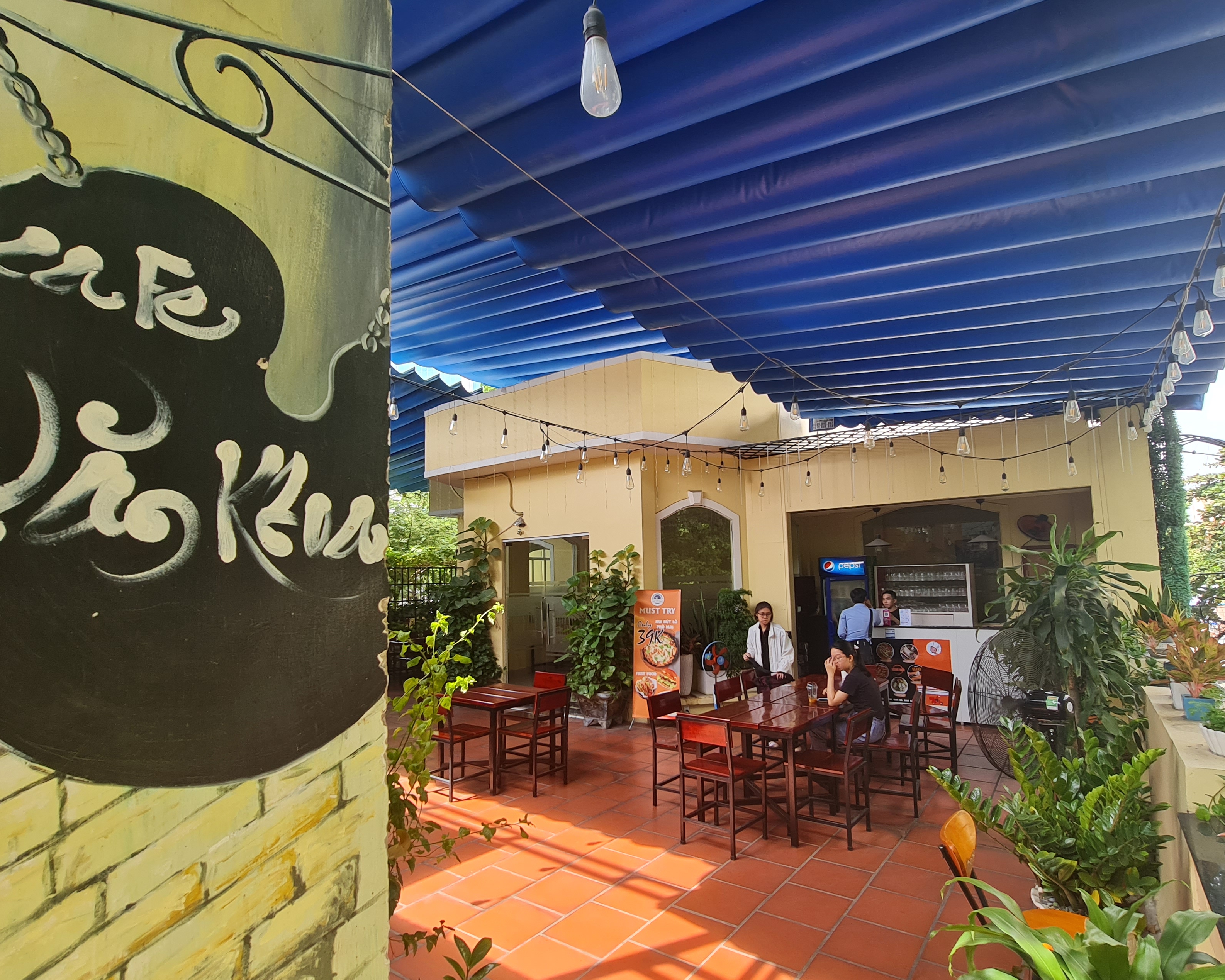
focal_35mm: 16
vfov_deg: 80.2
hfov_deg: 93.0
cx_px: 648
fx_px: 580
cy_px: 529
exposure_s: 1/195
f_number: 2.2
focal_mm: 2.2
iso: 64
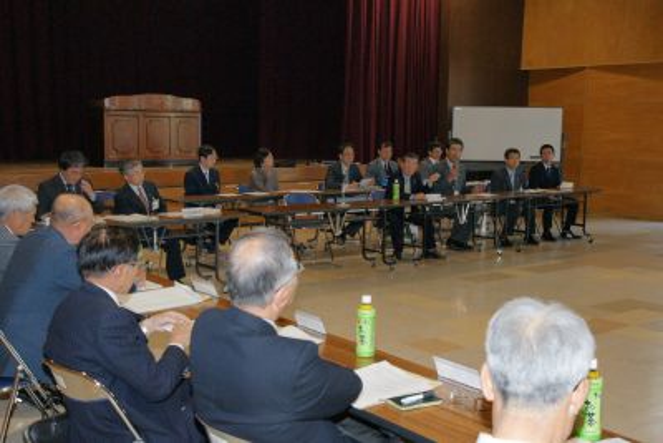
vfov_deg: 31.9
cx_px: 332
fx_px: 774
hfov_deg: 46.4
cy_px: 222
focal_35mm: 42
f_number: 8
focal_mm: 28
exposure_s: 1/60
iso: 800
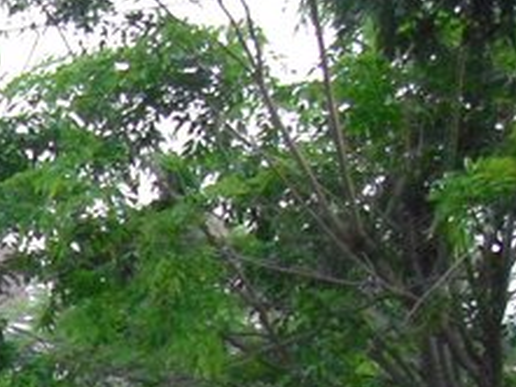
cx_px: -467
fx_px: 2625
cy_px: 830
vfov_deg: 8.0
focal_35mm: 176
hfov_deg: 10.4
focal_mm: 6.2
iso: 400
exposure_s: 1/60
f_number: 2.8
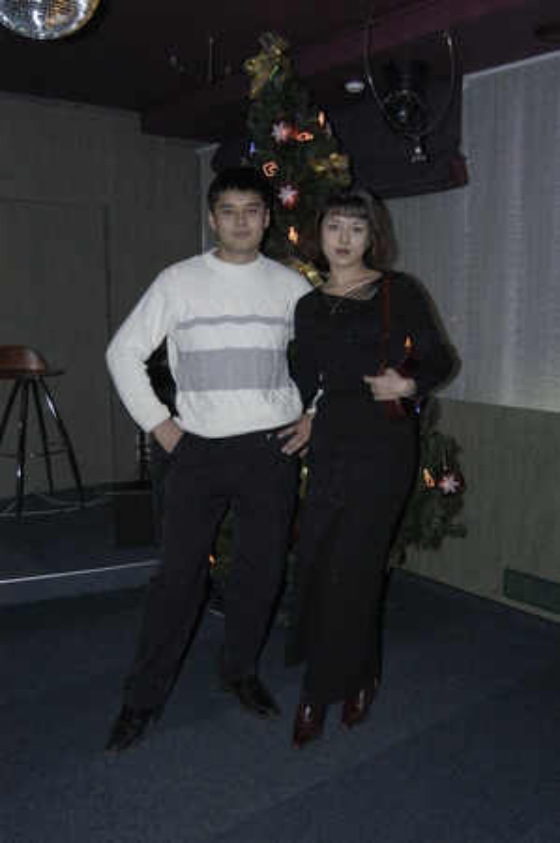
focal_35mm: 34
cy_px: 422
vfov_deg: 55.2
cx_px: 280
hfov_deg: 38.3
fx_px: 807
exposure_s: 1/60
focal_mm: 23
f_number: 5
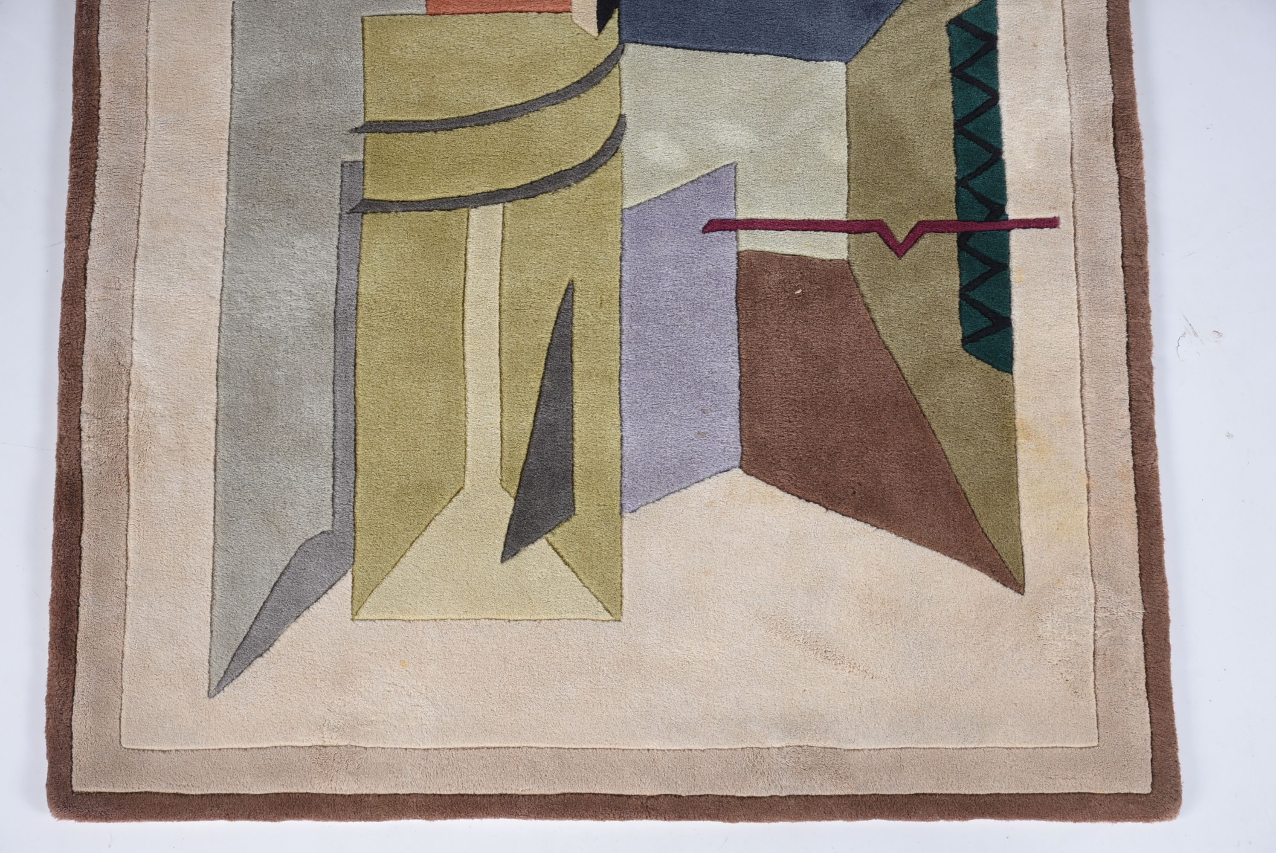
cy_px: 426
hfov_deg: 26.0
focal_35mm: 78
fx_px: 2767
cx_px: 638
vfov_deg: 17.5
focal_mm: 52
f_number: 7.1
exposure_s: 1/60
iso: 100
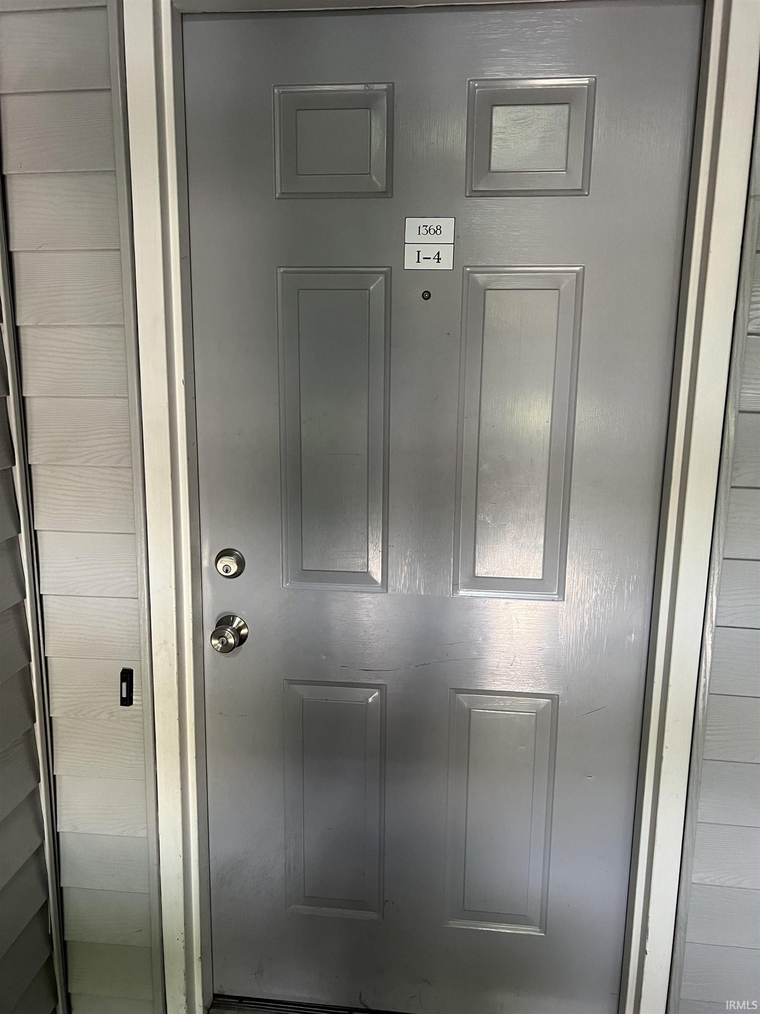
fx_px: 761
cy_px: 507
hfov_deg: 53.1
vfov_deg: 67.3
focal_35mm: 26
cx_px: 380
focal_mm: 5.7
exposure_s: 1/60
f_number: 1.5
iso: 250
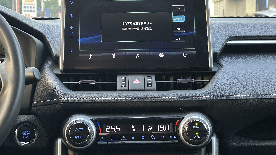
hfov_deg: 25.3
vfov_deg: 14.4
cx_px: 138
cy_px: 69
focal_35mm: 84
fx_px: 615
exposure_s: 1/49
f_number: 2.8
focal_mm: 9
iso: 500
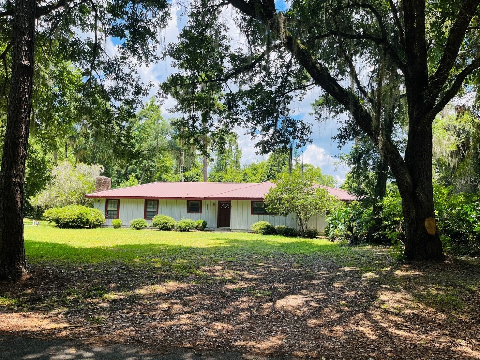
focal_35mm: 26
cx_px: 240
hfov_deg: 67.3
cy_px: 180
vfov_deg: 53.1
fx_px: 361
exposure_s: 1/1140
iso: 50
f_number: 1.6
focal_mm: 5.1
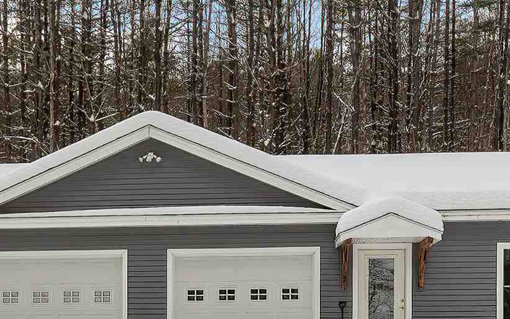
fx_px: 792
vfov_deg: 21.6
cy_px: 350
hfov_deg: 35.4
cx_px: 179
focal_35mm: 57
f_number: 9
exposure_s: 1/200
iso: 100
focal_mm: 10
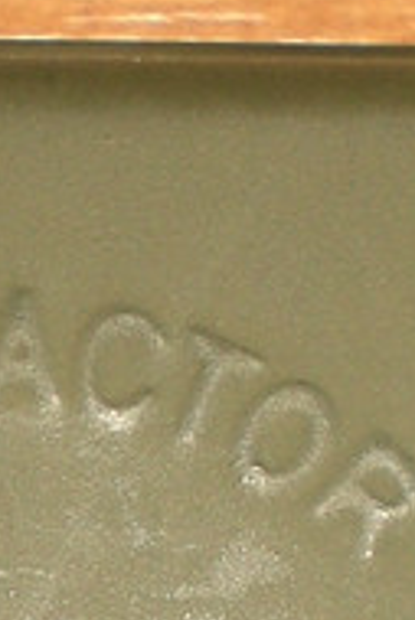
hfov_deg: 6.2
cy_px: 1096
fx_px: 3831
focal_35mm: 222
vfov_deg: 8.9
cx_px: -103
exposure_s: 1/60
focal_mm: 6.3
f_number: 4.4
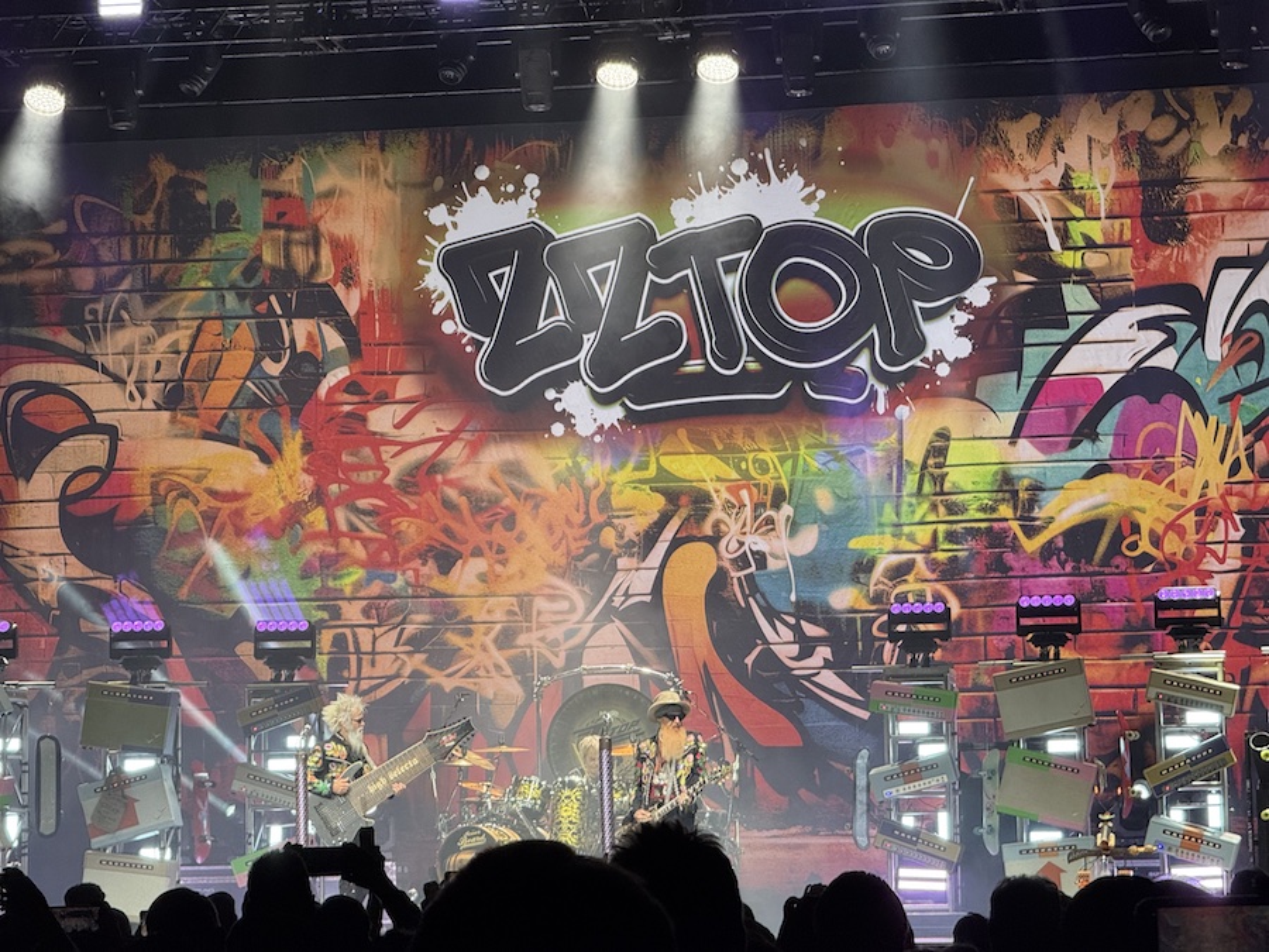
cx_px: 634
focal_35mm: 120
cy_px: 476
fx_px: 4399
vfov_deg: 12.3
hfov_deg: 16.4
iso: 160
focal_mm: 15.66
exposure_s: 1/100
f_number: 2.8
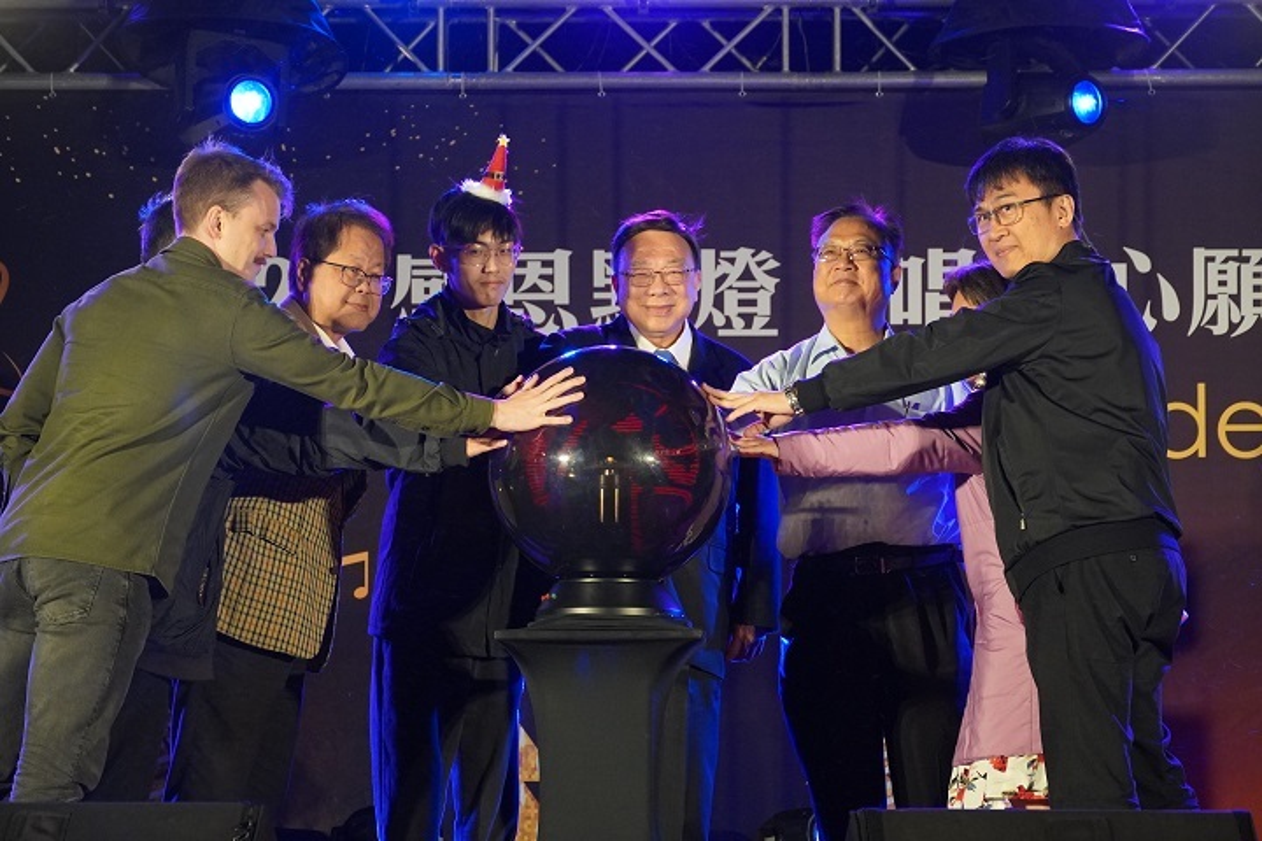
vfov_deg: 11.9
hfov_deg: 17.7
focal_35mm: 116
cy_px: 420
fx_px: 4049
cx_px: 631
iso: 2500
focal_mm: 77
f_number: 5.6
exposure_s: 1/160
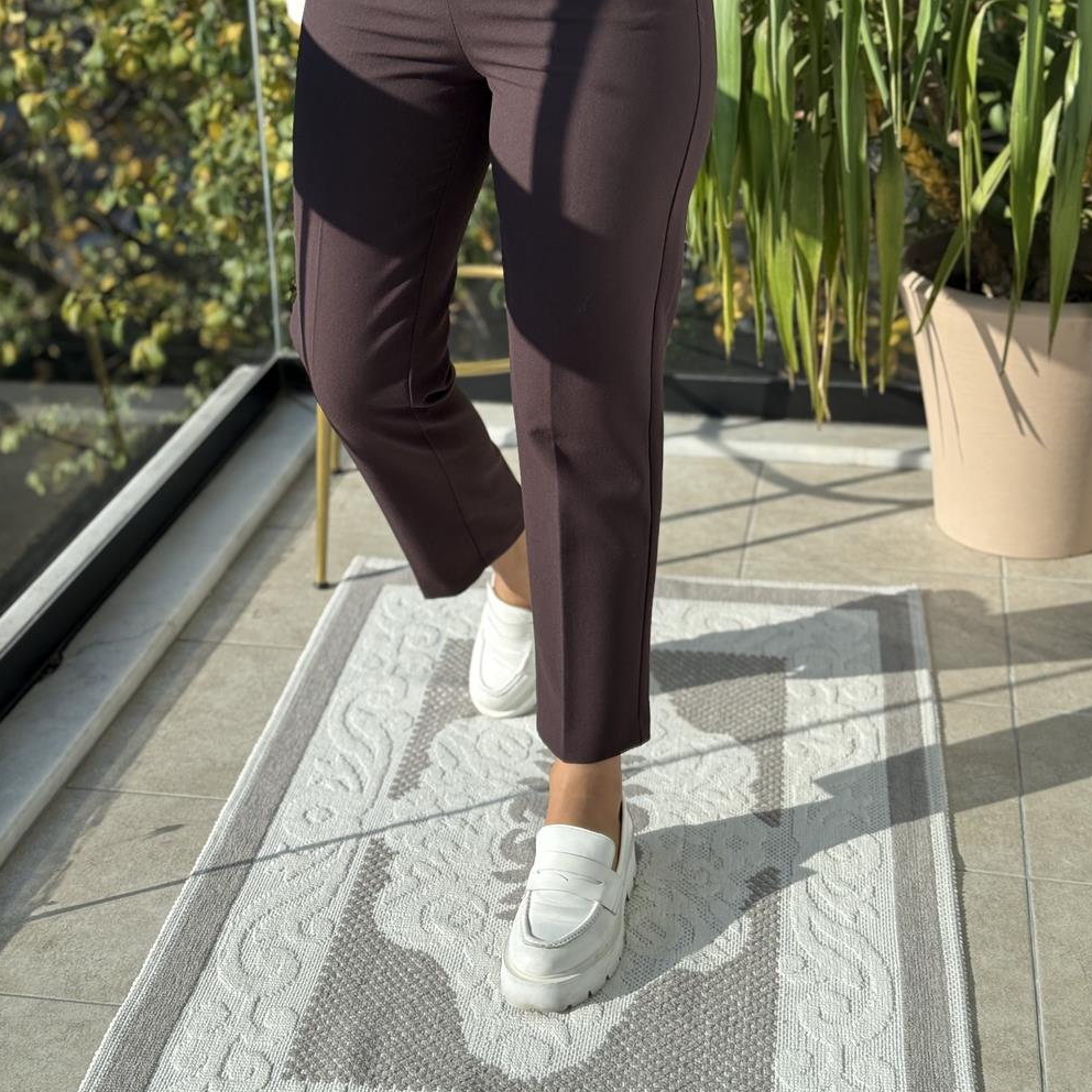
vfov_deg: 29.9
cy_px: 398
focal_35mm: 57
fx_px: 2034
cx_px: 547
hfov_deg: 30.0
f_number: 1.78
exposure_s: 1/1133
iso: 80
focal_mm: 6.76
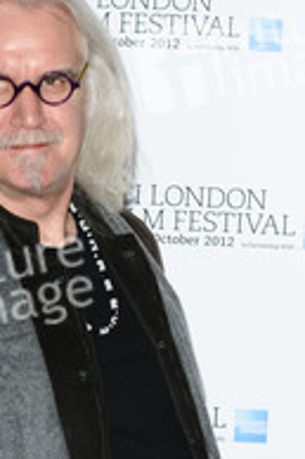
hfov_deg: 5.5
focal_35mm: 248
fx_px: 3157
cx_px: 41
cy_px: 412
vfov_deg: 8.3
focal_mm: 80
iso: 320
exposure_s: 1/200
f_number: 4.5
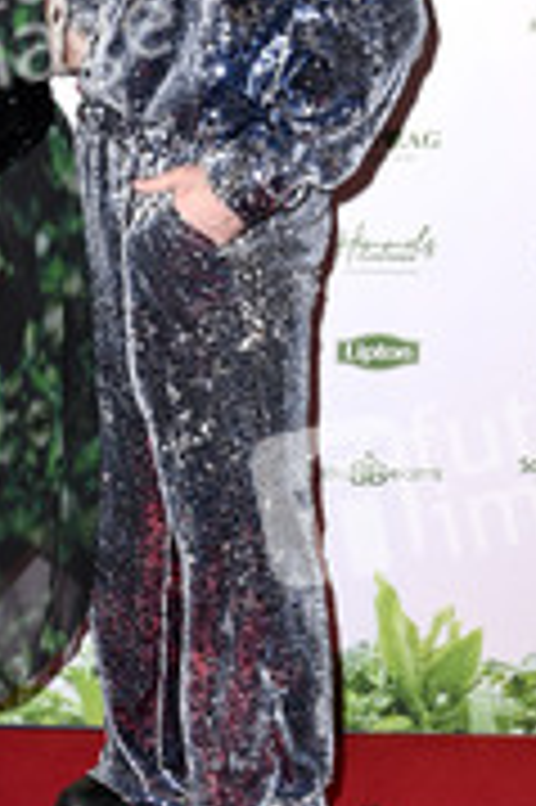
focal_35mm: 78
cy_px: 257
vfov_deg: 25.8
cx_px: 72
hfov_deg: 17.3
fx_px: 1745
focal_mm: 35
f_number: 5.6
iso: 800
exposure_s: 1/250
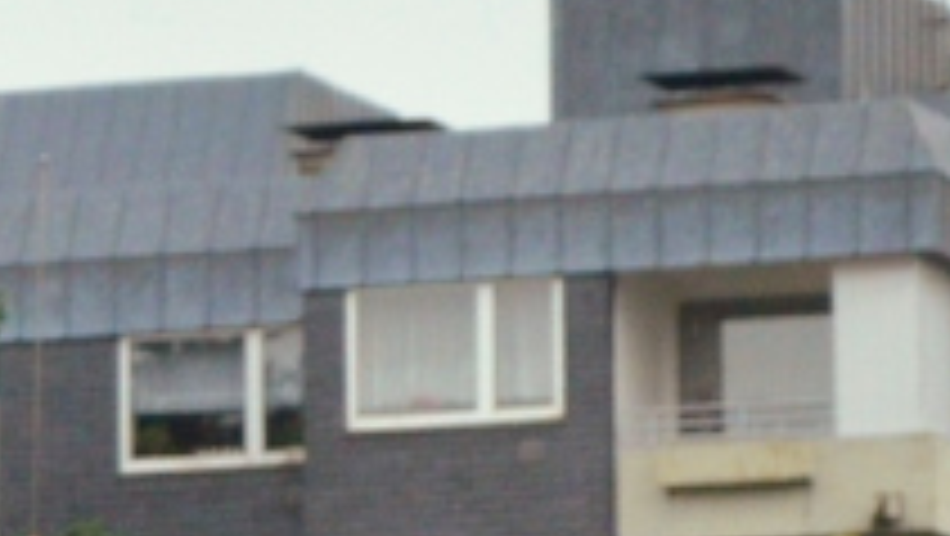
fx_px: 11670
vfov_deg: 2.6
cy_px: 1624
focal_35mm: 463
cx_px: -1711
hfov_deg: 4.5
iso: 1250
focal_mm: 48
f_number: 5.6
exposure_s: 1/500
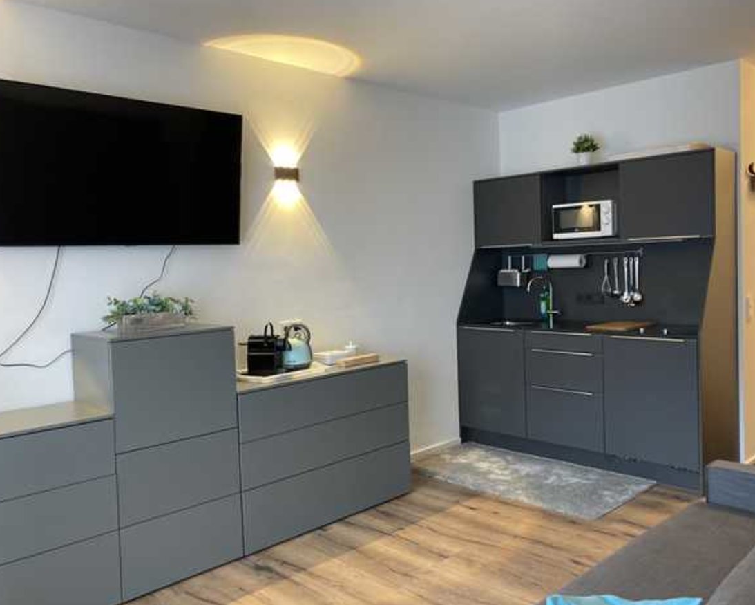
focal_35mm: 30
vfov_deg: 48.5
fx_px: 671
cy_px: 297
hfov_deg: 58.7
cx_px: 397
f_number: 1.8
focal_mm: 3.99
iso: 200
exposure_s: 1/50
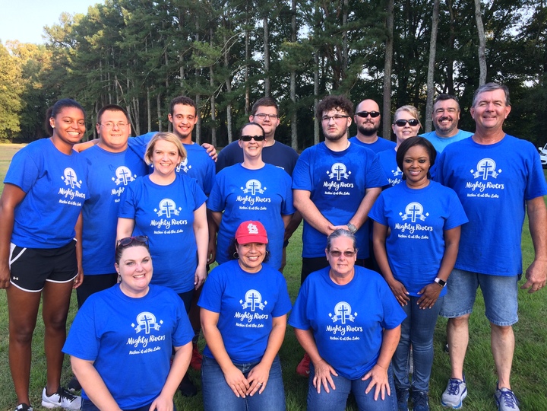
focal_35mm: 29
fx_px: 458
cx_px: 274
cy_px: 206
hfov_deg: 61.7
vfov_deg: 48.2
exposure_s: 1/120
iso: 32
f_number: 2.2
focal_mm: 4.15
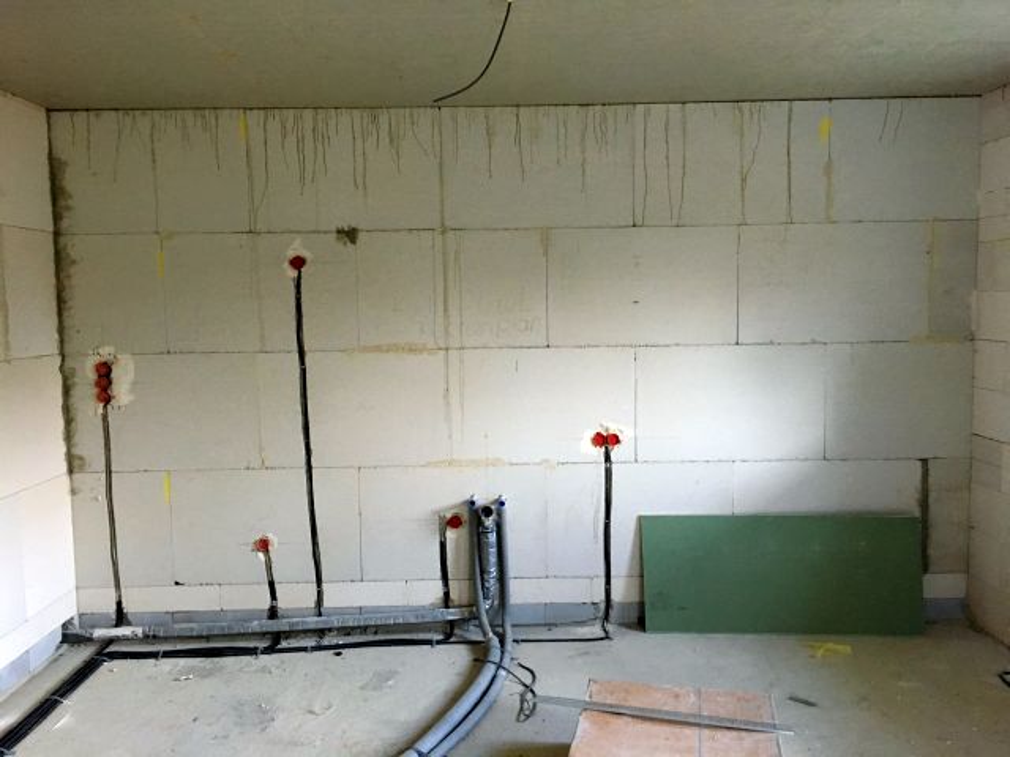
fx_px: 846
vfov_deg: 48.2
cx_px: 505
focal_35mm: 29
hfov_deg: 61.7
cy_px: 378
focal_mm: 4.15
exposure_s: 1/33
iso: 200
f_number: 2.2
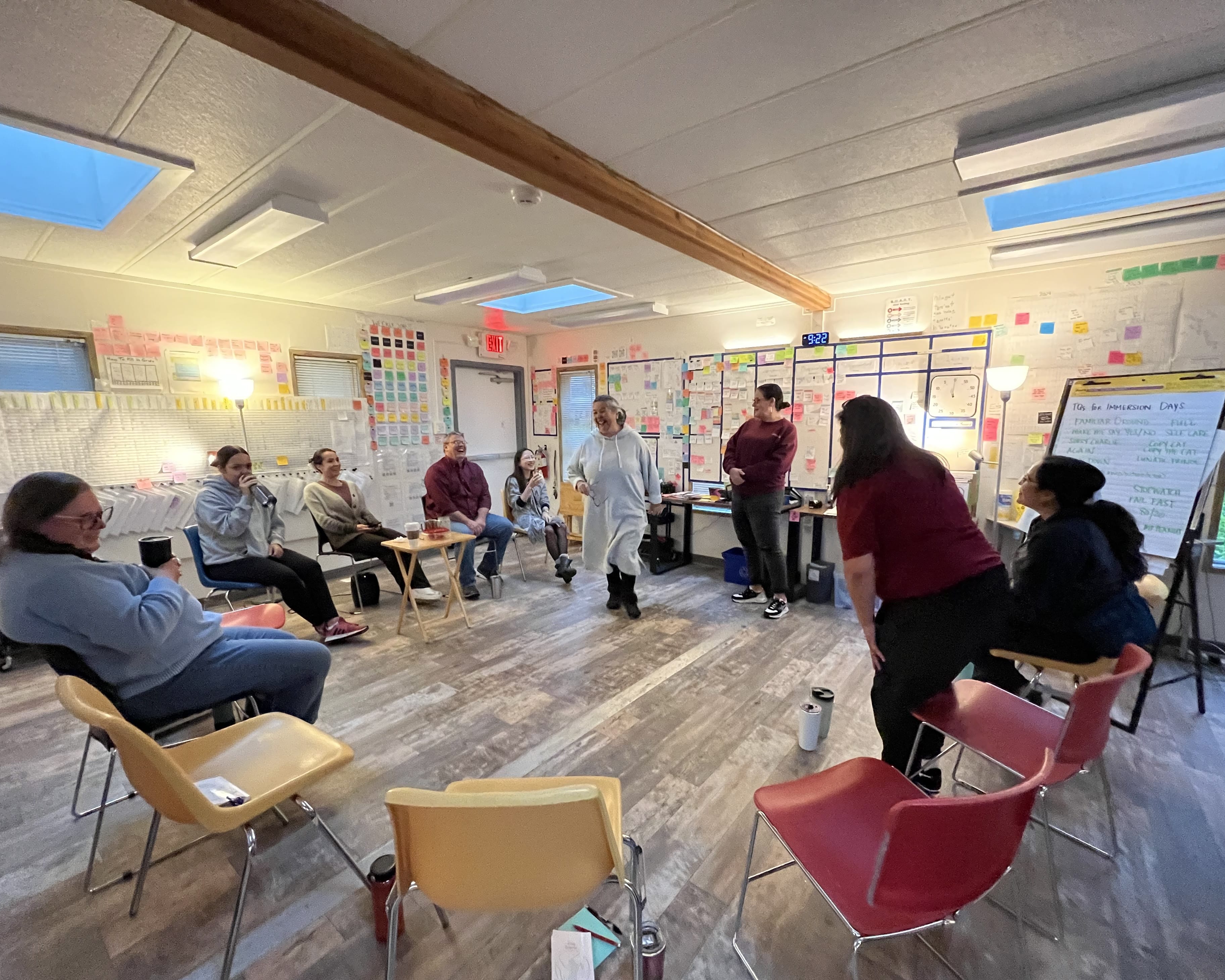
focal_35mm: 14
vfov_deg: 88.0
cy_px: 506
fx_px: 508
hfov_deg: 100.7
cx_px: 633
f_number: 1.8
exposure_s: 1/60
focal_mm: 1.57
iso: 800
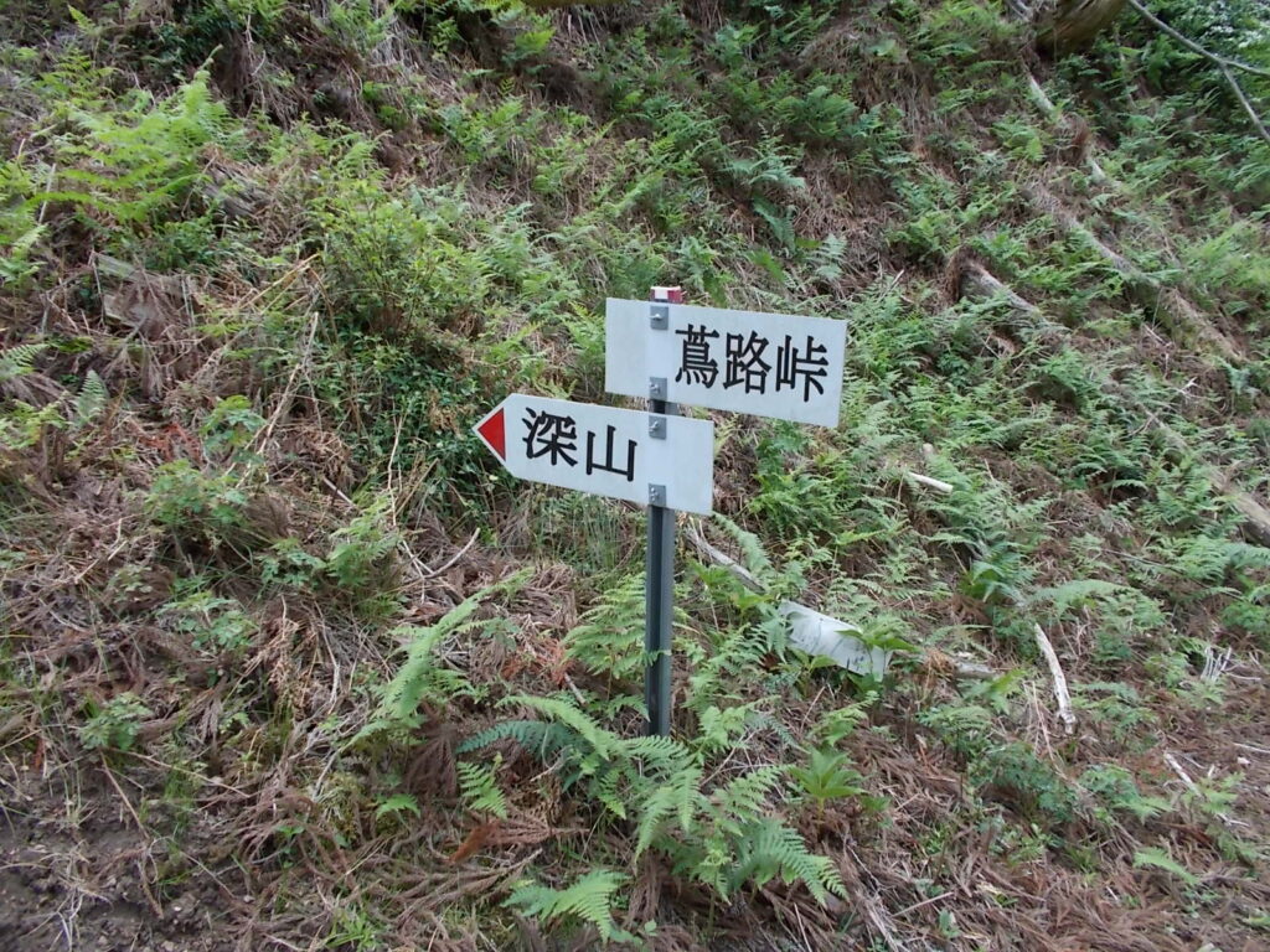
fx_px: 954
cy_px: 476
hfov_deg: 67.3
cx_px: 635
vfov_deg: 53.1
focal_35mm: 26
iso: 80
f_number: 3.2
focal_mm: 4.6
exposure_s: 1/100
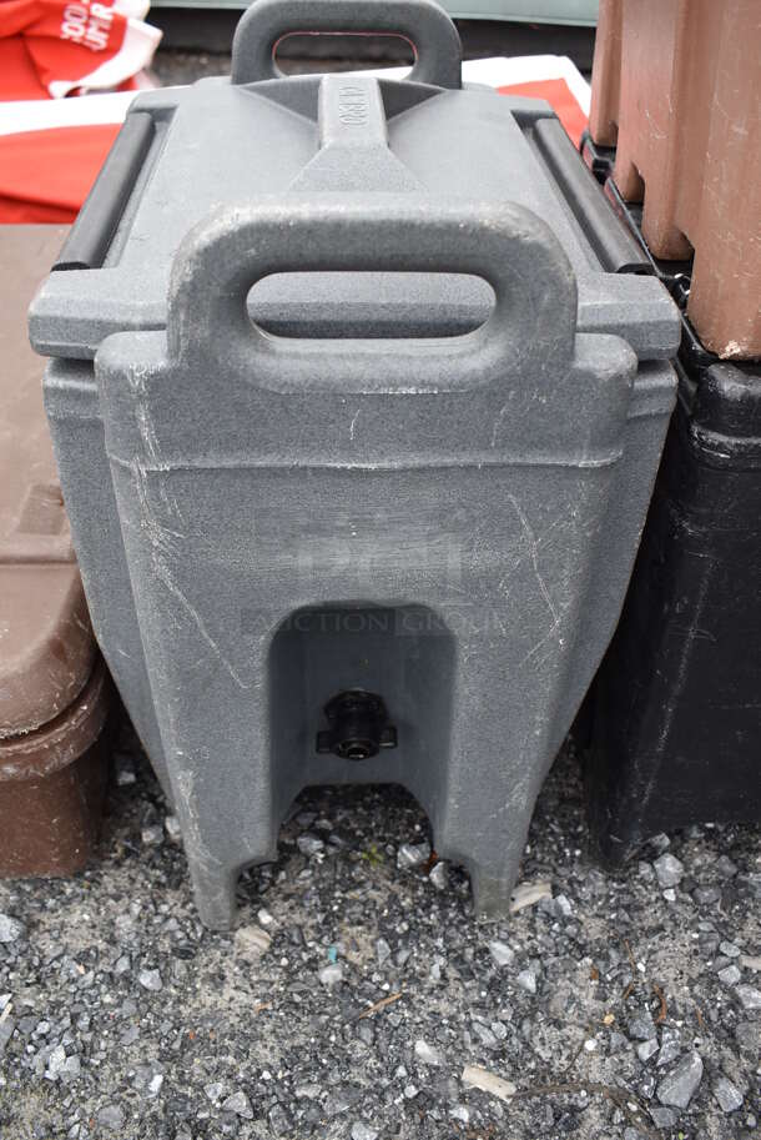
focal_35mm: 32
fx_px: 997
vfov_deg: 59.5
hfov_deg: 41.8
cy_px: 570
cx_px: 380
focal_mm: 21
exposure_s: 1/250
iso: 320
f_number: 5.6
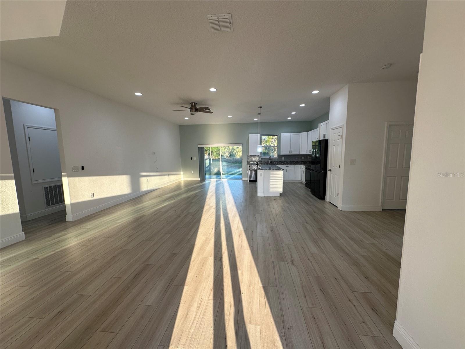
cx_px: 232
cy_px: 174
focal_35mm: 14
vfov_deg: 85.7
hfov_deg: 102.1
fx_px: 188
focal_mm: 2.22
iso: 64
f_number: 2.2
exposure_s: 1/120
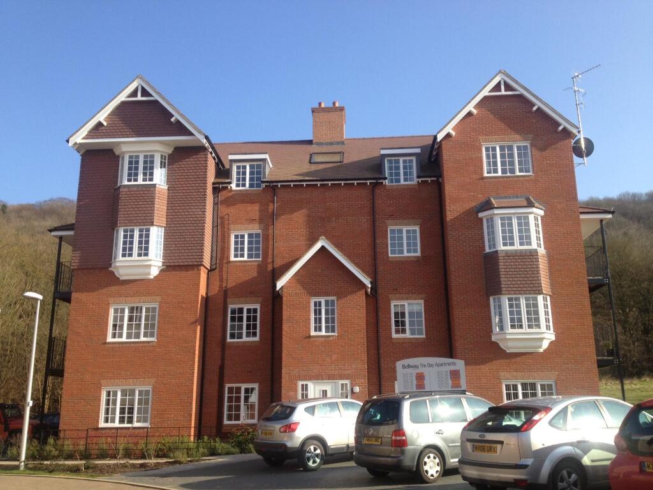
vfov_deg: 40.7
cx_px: 326
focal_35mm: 35
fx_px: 660
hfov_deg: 52.6
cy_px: 245
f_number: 2.4
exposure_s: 1/726
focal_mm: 4.28
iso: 50
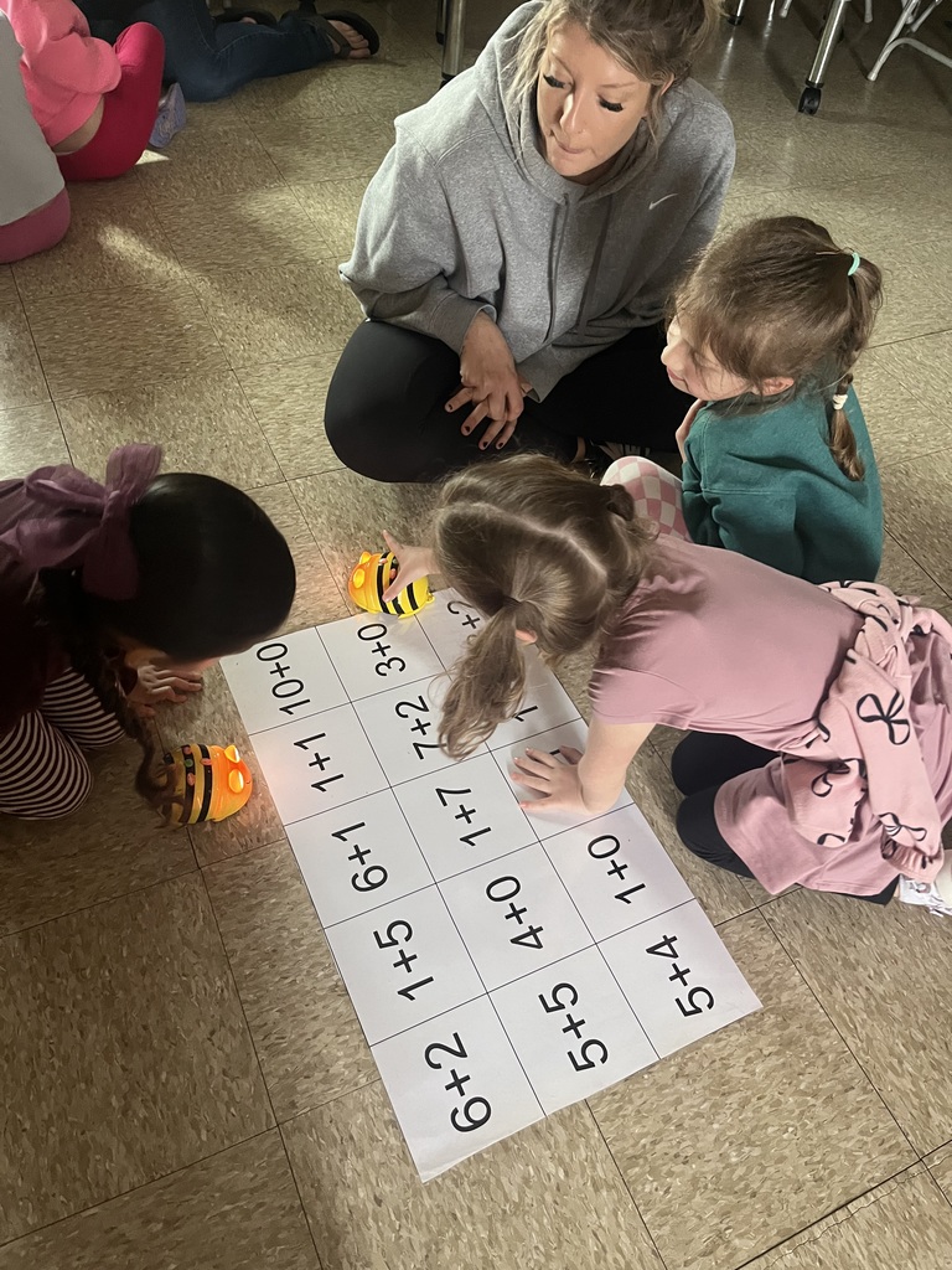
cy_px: 635
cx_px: 476
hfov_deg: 53.1
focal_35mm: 26
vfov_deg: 67.3
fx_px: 953
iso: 500
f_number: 1.6
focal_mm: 5.1
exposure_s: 1/60
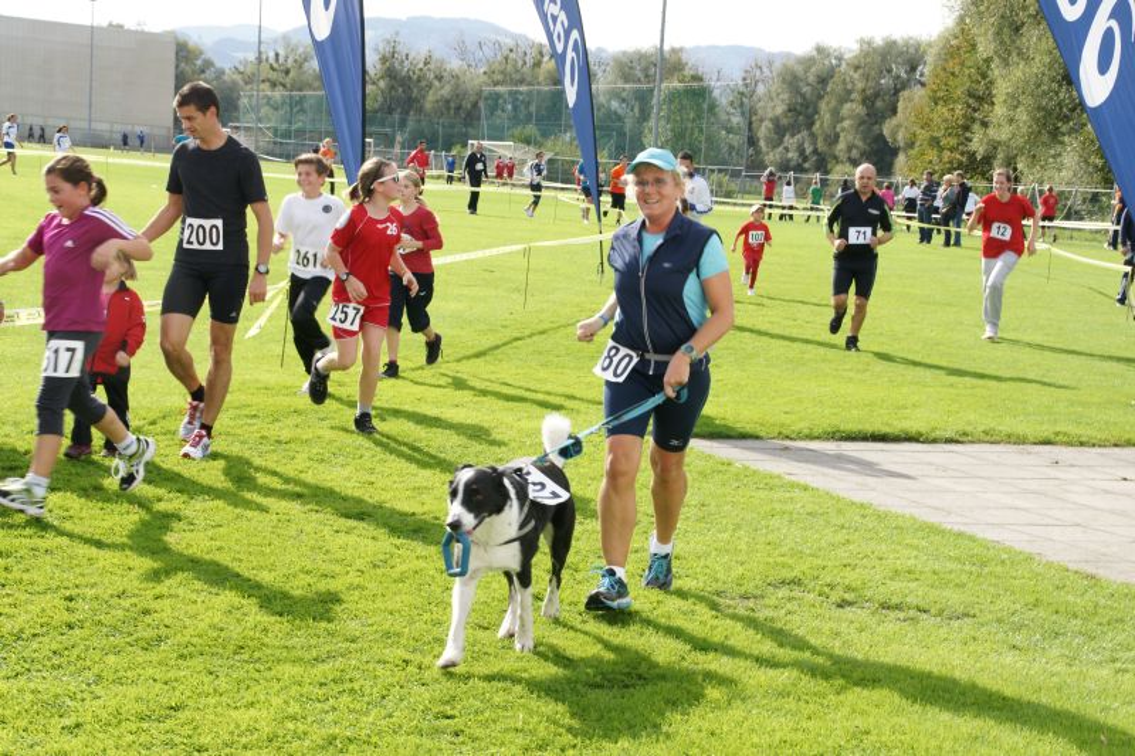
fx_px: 2364
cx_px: 568
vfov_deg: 18.2
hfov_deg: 27.0
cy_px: 378
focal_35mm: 75
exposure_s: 1/125
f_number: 11
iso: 200
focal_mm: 50
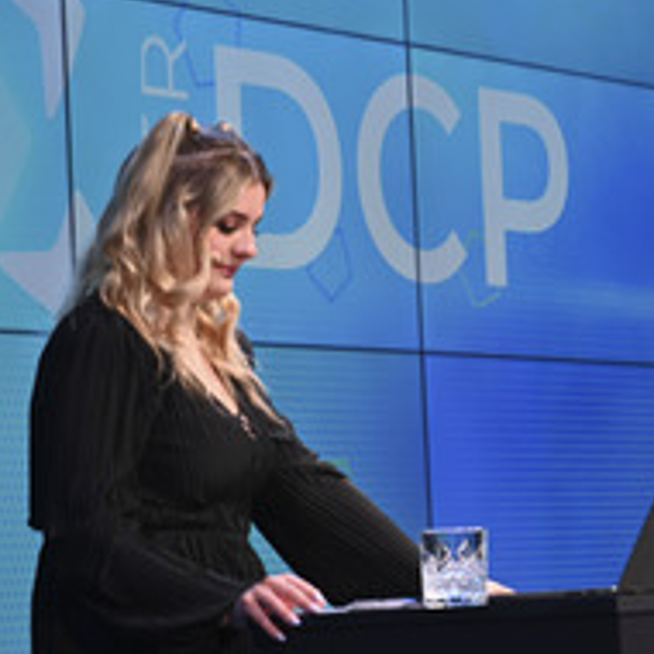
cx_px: 752
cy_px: 410
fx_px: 3014
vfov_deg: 12.4
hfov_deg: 12.1
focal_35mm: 141
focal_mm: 70
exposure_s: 1/125
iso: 640
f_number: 4
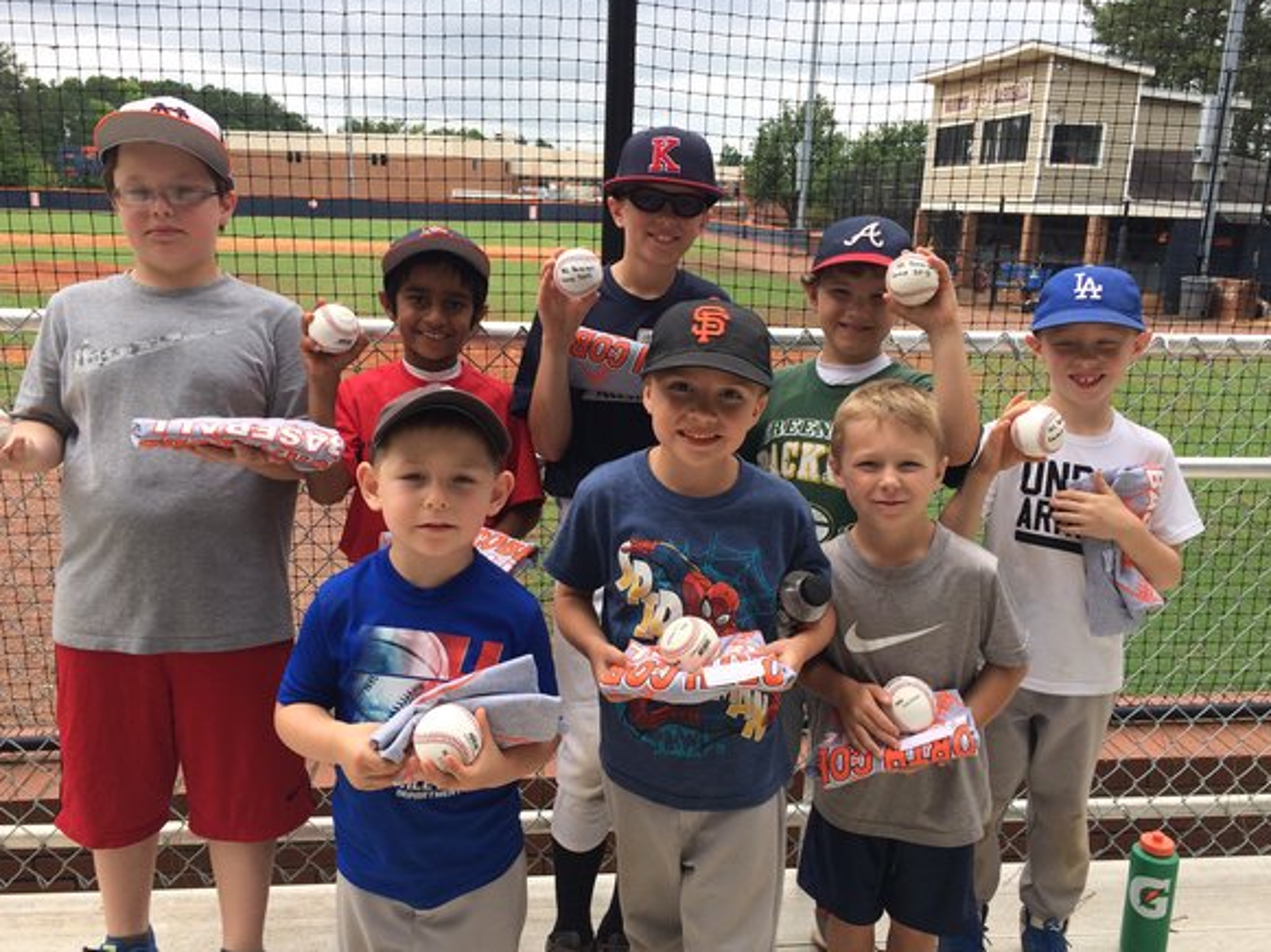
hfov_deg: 58.4
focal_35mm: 31
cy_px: 464
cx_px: 639
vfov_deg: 45.4
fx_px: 1138
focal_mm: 4.12
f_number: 2.2
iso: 32
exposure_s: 1/892
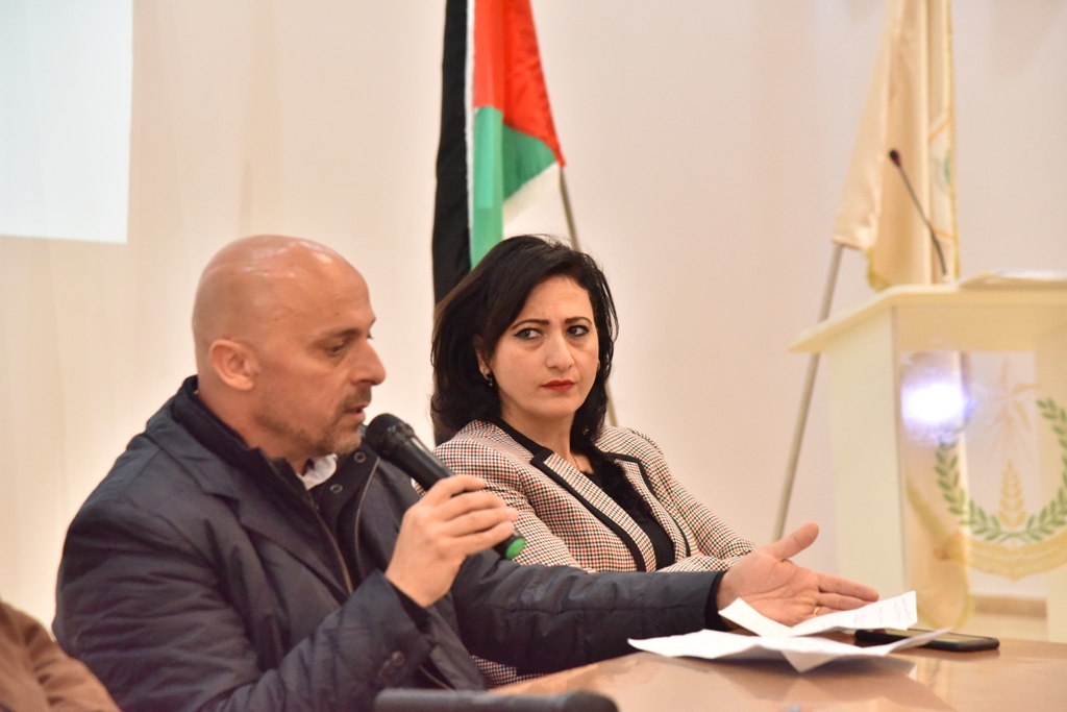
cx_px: 534
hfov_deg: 17.1
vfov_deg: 11.4
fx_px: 3557
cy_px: 356
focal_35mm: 120
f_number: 5.6
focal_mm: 120
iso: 8000
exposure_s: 1/250
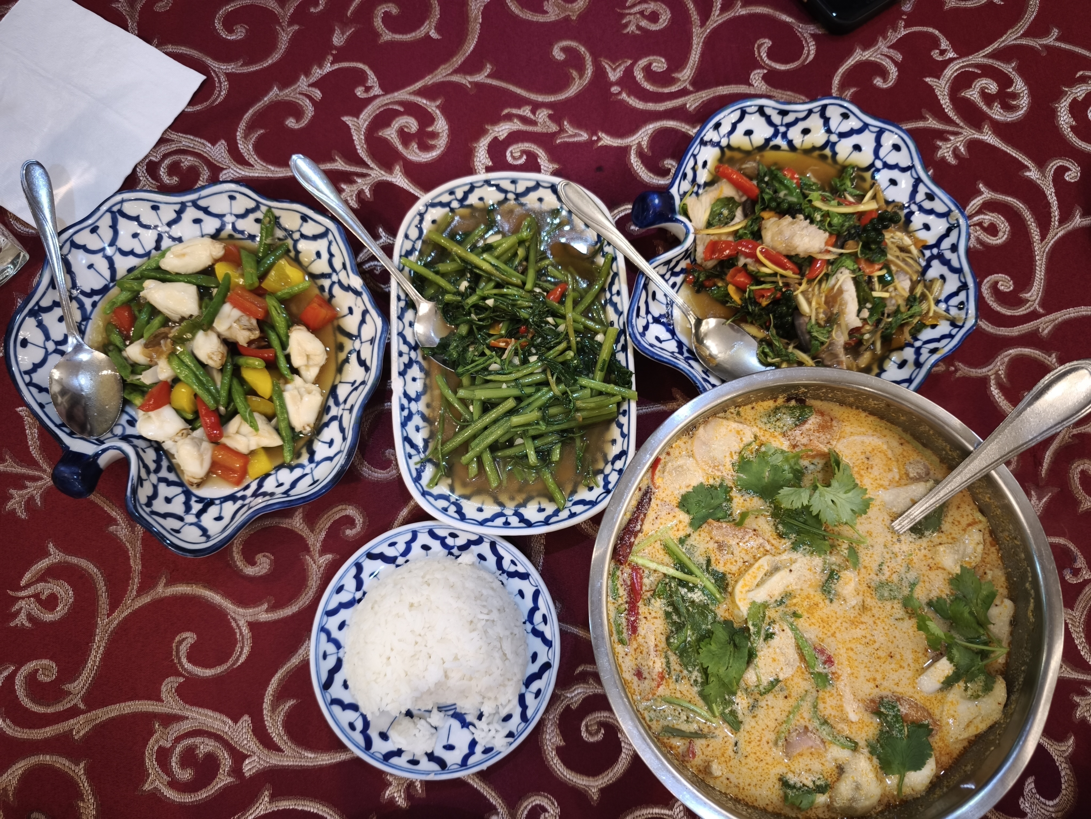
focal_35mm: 23
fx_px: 725
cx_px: 546
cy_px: 410
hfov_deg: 73.9
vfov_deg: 58.9
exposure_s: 1/50
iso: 500
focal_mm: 6.57
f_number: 1.6
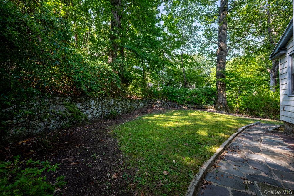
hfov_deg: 104.2
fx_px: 114
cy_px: 98
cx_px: 147
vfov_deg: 81.2
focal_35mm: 14
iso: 800
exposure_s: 1/1600
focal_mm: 14
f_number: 8
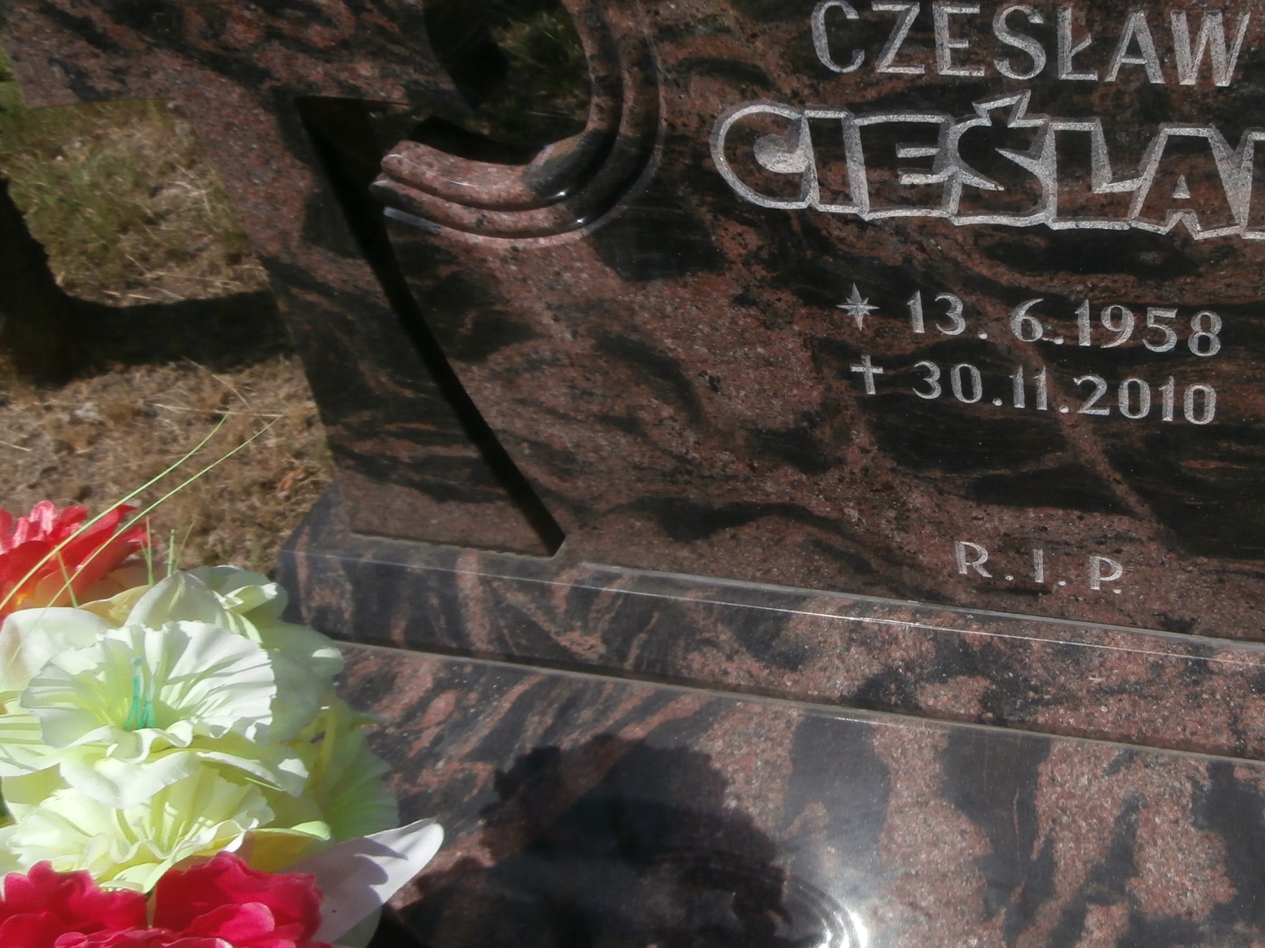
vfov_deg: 38.6
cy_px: 396
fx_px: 1352
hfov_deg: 48.2
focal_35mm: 37
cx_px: 952
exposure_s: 1/1600
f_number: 3
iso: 100
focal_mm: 4.2
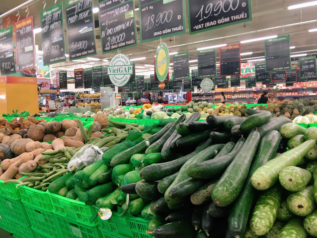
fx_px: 266
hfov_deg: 61.7
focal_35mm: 29
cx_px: 158
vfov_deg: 48.2
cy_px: 119
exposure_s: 1/33
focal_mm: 4.15
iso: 80
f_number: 2.2
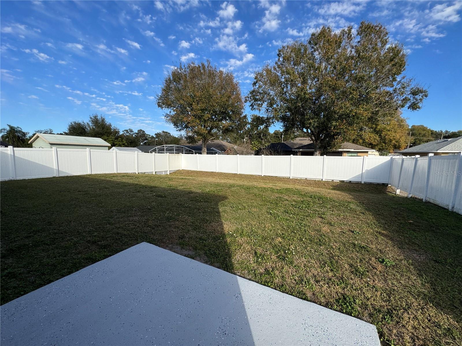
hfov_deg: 102.1
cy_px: 173
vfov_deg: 85.7
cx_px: 231
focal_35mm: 14
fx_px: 187
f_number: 2.2
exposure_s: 1/1976
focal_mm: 2.22
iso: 50
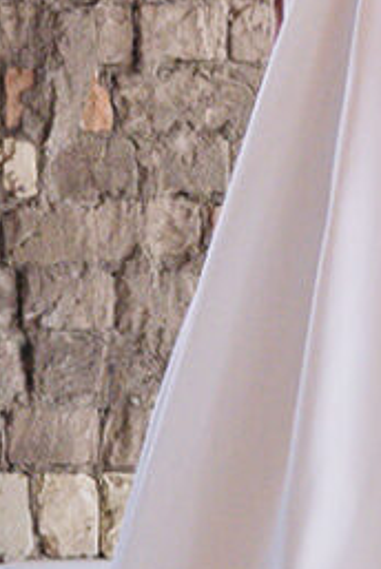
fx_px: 3024
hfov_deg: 7.0
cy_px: -164
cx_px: 707
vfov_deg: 10.5
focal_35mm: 191
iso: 1600
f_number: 2.8
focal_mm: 32
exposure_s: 1/500
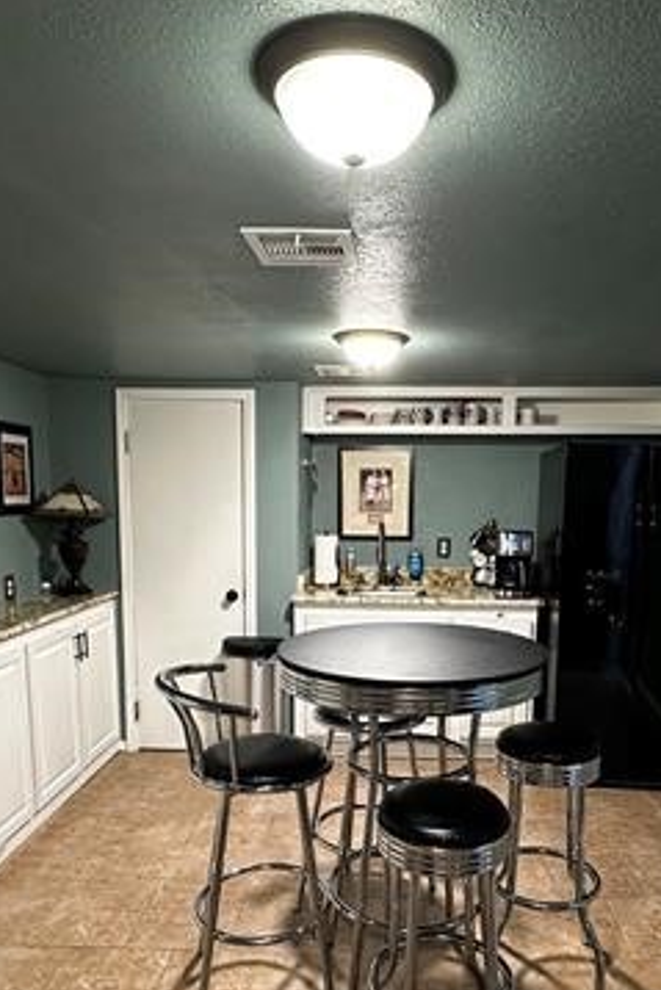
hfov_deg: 49.4
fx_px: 715
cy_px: 592
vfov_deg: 68.7
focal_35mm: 26
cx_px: 384
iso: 640
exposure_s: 1/60
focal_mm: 2.22
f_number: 2.2
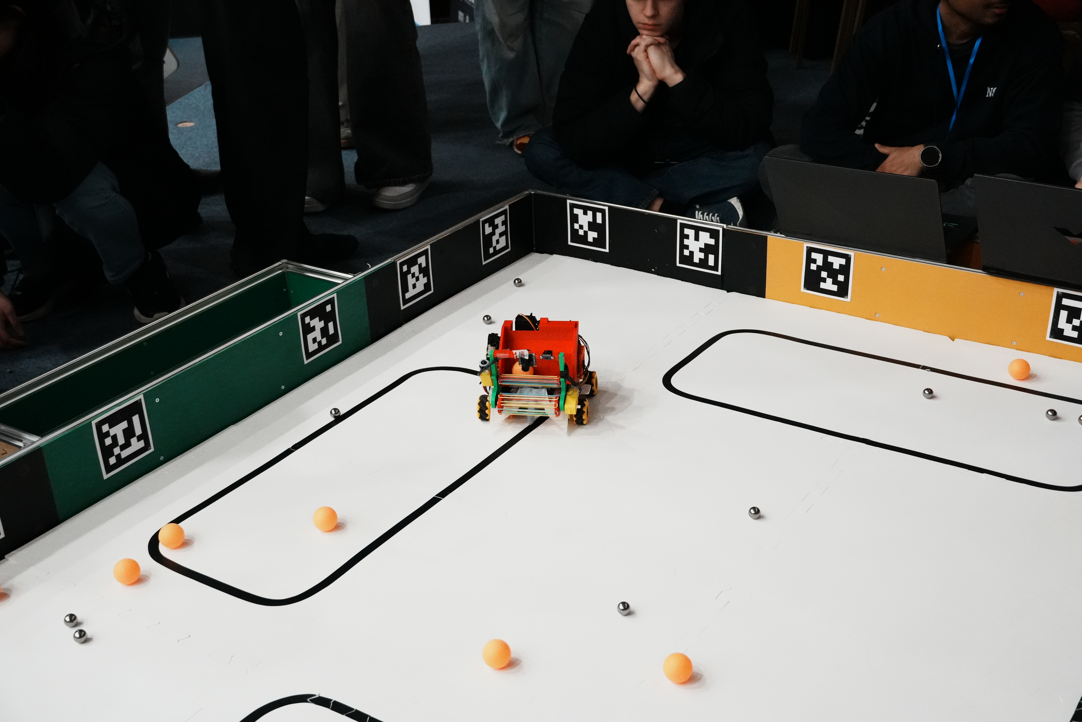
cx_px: 541
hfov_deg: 43.6
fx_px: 1352
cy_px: 361
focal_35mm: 45
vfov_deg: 29.9
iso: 4000
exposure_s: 1/160
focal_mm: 30
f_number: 4.5
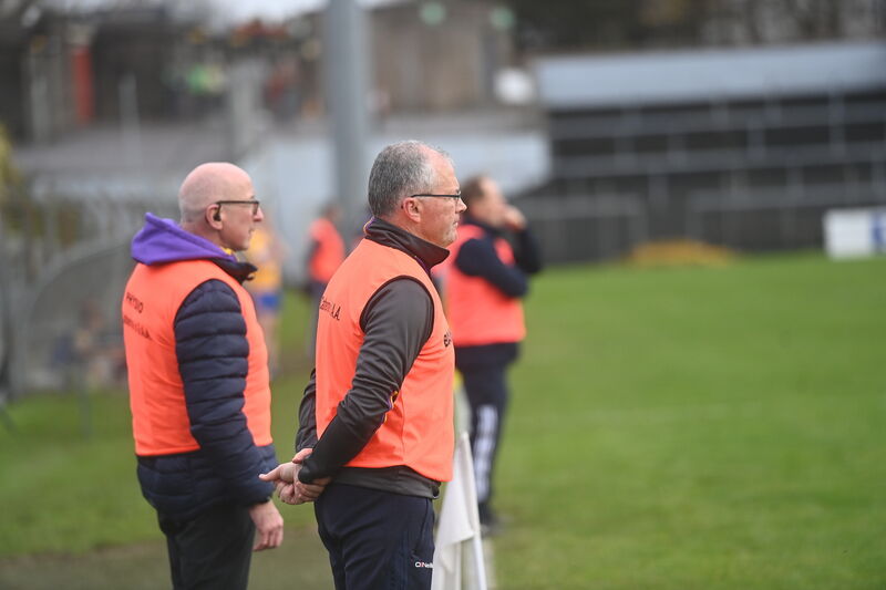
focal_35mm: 200
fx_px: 4921
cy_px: 295
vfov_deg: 6.9
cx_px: 443
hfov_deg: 10.3
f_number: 2.8
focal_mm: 200
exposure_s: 1/2500
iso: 1000
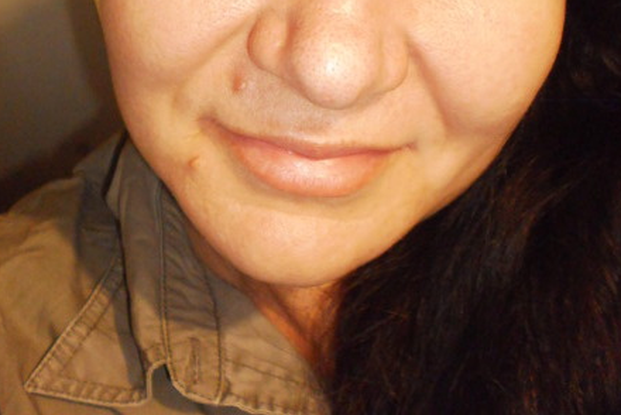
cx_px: 313
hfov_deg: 38.9
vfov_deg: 25.7
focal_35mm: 51
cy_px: 48
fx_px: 880
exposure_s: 1/25
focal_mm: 6.3
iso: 800
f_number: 3.1
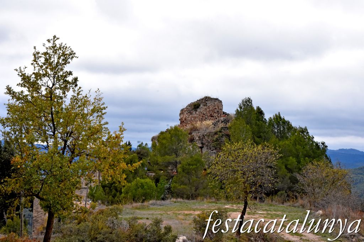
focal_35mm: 105
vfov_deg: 13.0
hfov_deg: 19.5
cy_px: 121
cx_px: 182
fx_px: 1061
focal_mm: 70
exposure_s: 1/250
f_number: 22
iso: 1600
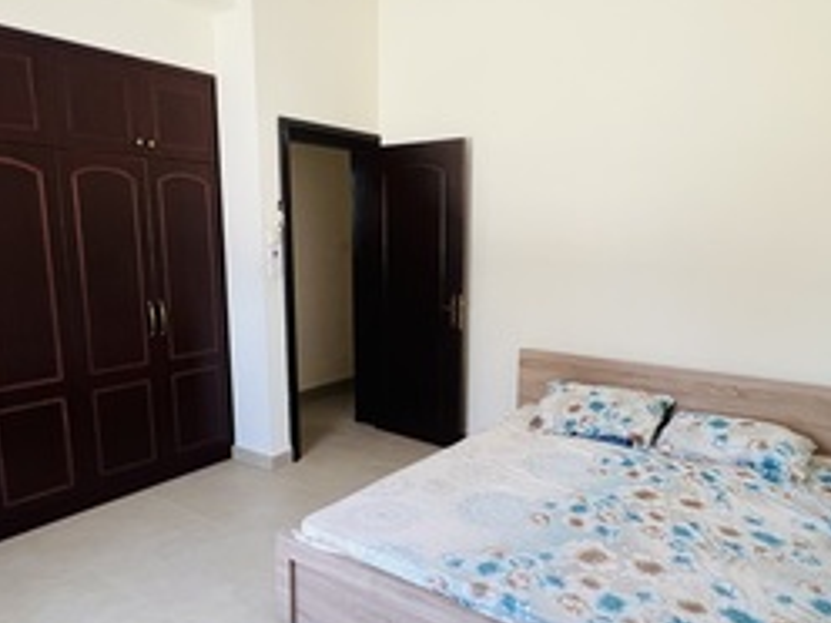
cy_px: 337
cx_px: 431
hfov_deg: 71.6
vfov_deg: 56.7
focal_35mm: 24
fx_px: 576
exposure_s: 1/60
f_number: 1.8
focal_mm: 1.57
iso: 320
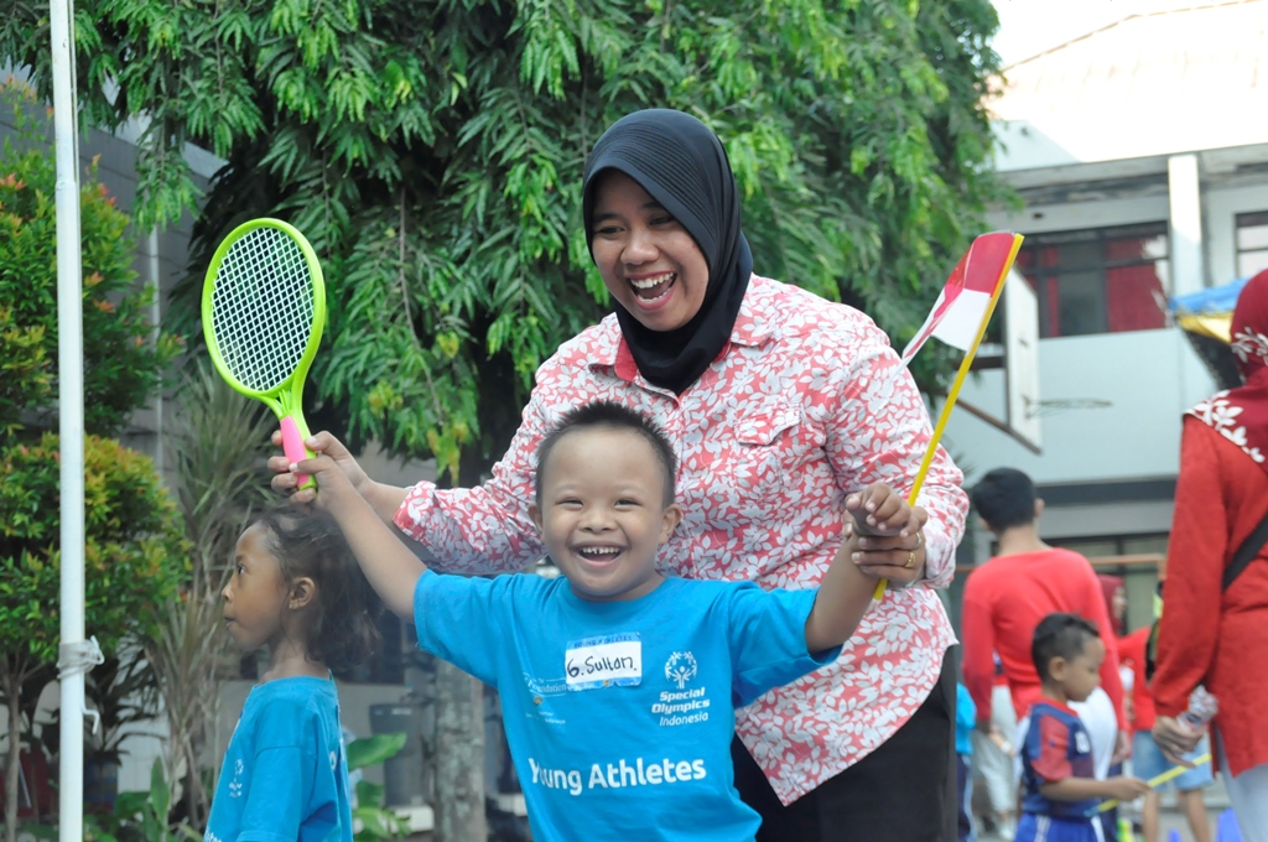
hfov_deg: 26.0
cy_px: 421
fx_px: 2744
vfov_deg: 17.4
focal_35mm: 78
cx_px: 634
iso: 1600
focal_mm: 52
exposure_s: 1/400
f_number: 10
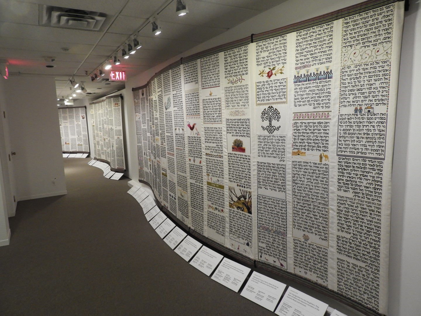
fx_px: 292
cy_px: 158
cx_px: 210
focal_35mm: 24
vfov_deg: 56.8
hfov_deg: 71.6
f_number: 3.3
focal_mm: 4.3
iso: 400
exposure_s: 1/13
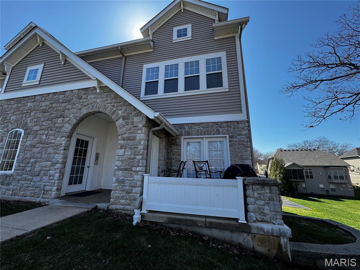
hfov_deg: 102.1
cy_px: 135
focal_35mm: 14
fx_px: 146
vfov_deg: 85.7
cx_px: 180
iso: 40
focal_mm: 2.22
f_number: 2.2
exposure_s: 1/462
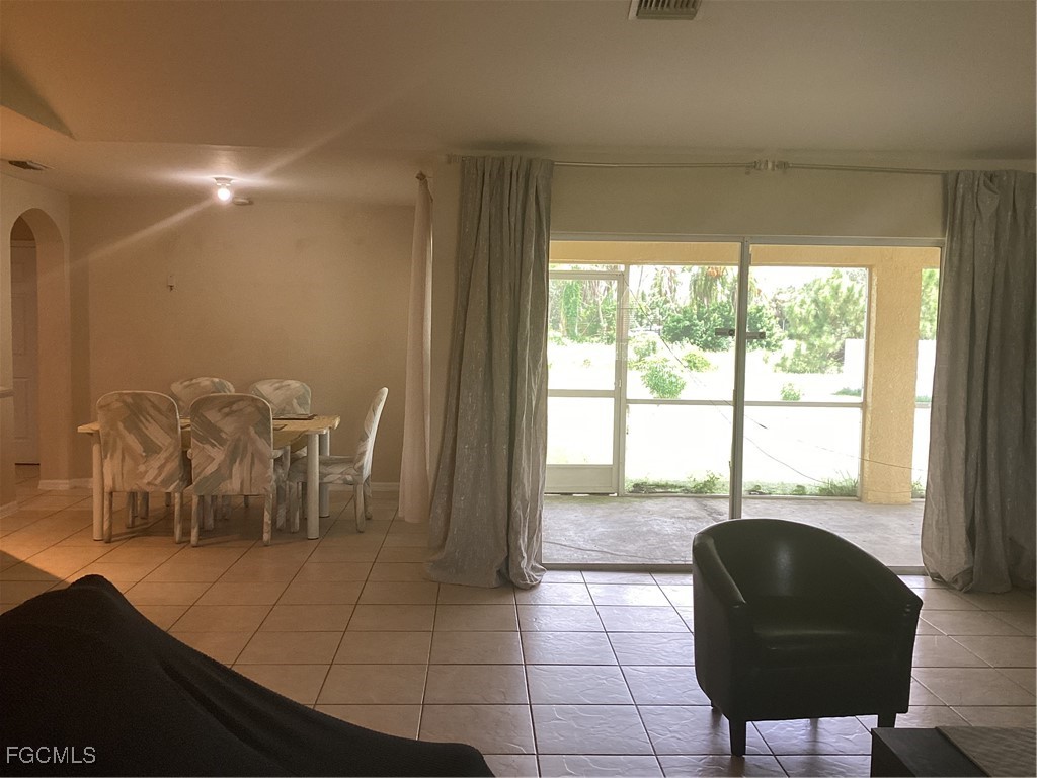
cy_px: 389
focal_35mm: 31
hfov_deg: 58.4
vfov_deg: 45.4
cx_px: 518
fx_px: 929
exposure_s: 1/60
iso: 64
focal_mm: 3.3
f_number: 2.4
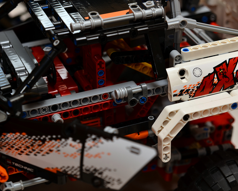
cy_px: 96
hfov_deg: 16.0
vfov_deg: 12.9
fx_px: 845
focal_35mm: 120
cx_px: 110
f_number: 4.5
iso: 100
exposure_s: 1/200
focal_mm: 70
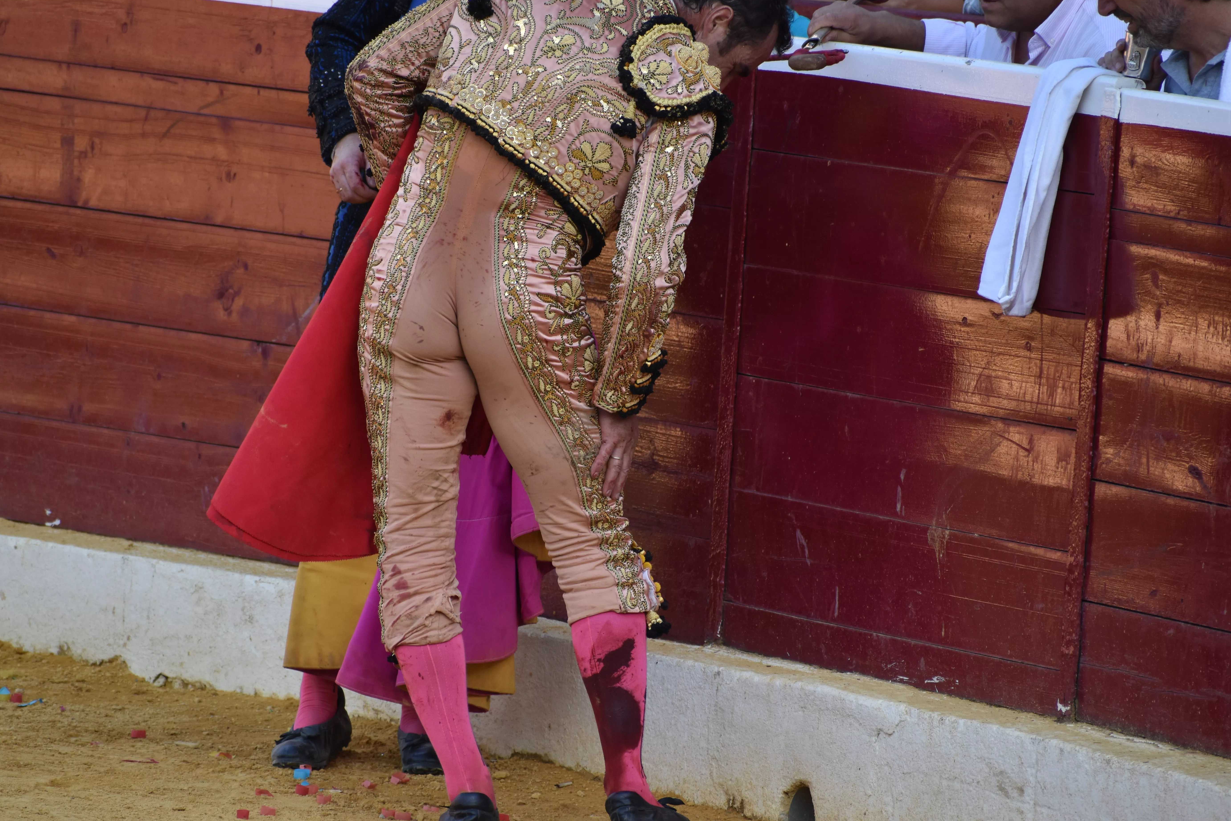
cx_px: 572
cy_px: 443
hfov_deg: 4.7
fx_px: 15044
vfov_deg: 3.1
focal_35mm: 440
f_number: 6
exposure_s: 1/320
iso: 400
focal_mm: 270
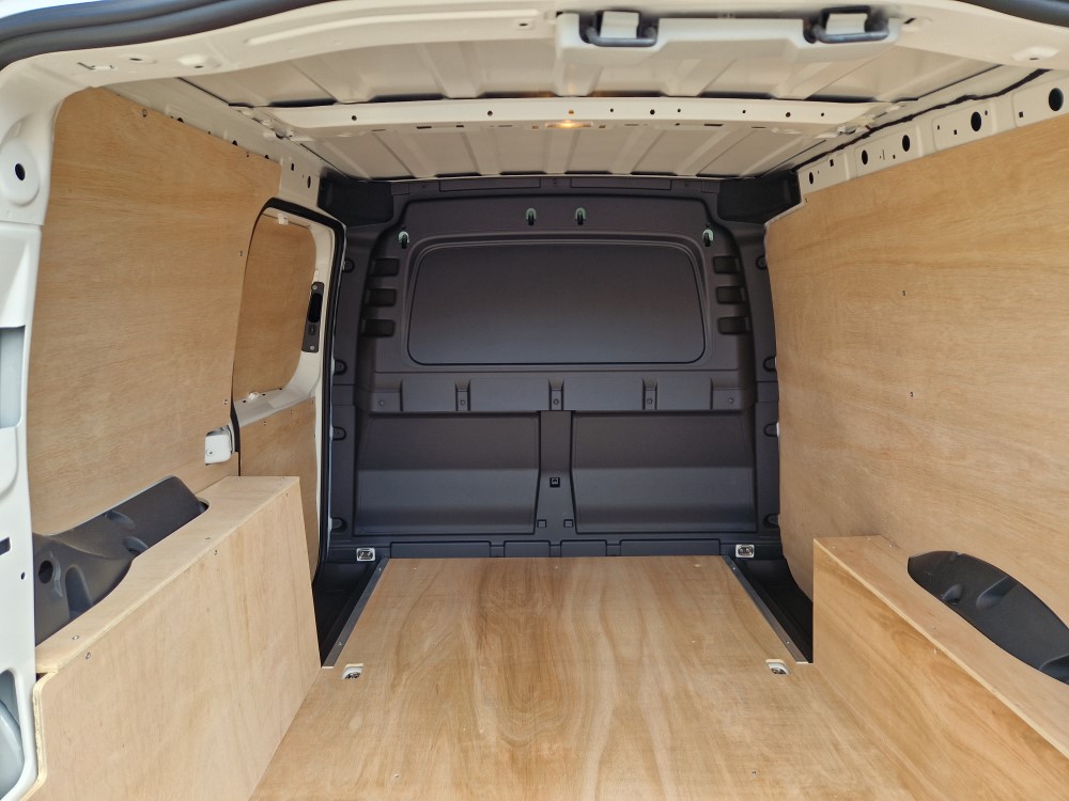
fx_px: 710
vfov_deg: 58.9
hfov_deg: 73.9
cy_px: 400
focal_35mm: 23
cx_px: 534
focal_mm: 5.4
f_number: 1.8
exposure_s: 1/180
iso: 50
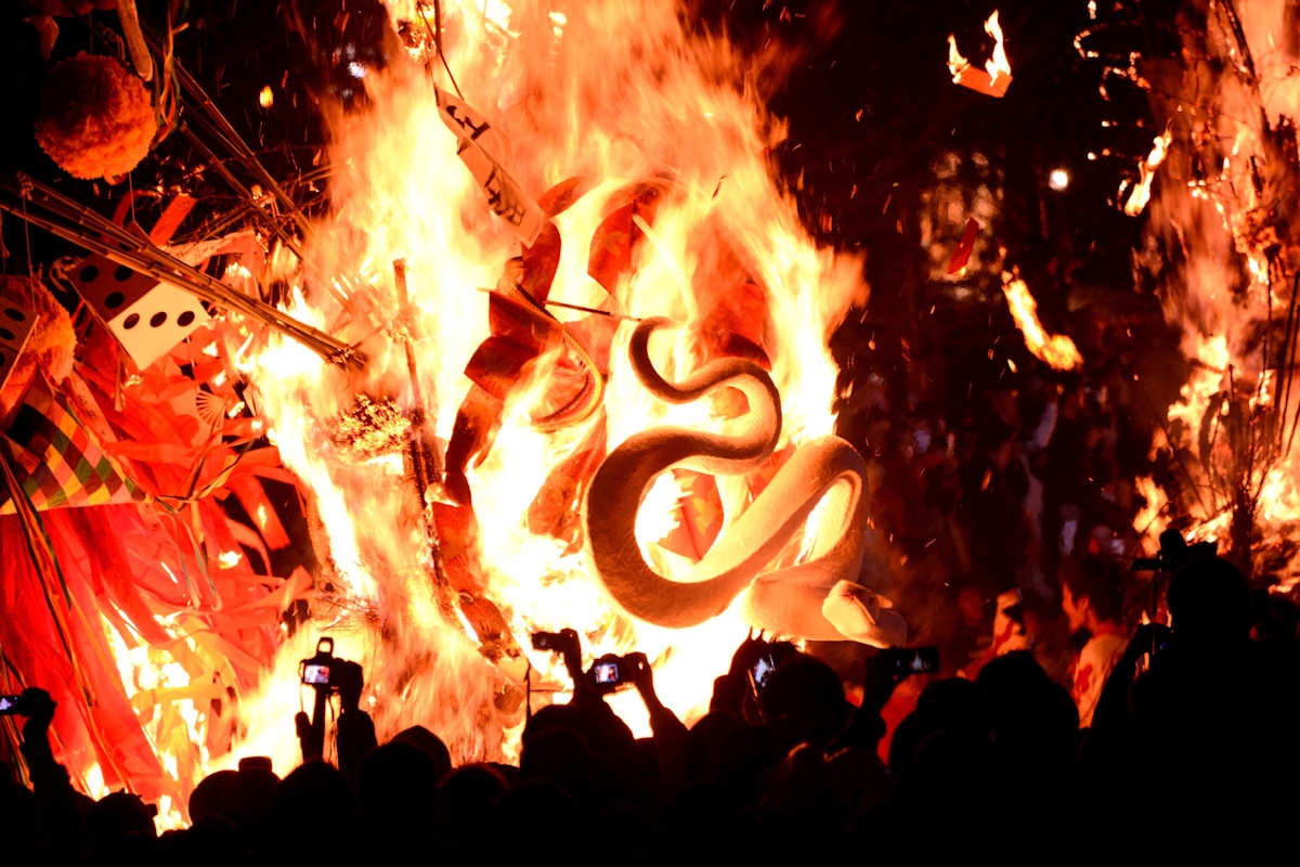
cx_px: 650
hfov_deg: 6.9
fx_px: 10832
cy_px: 434
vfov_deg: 4.6
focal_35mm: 300
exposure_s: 1/80
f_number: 5.6
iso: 1250
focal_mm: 300
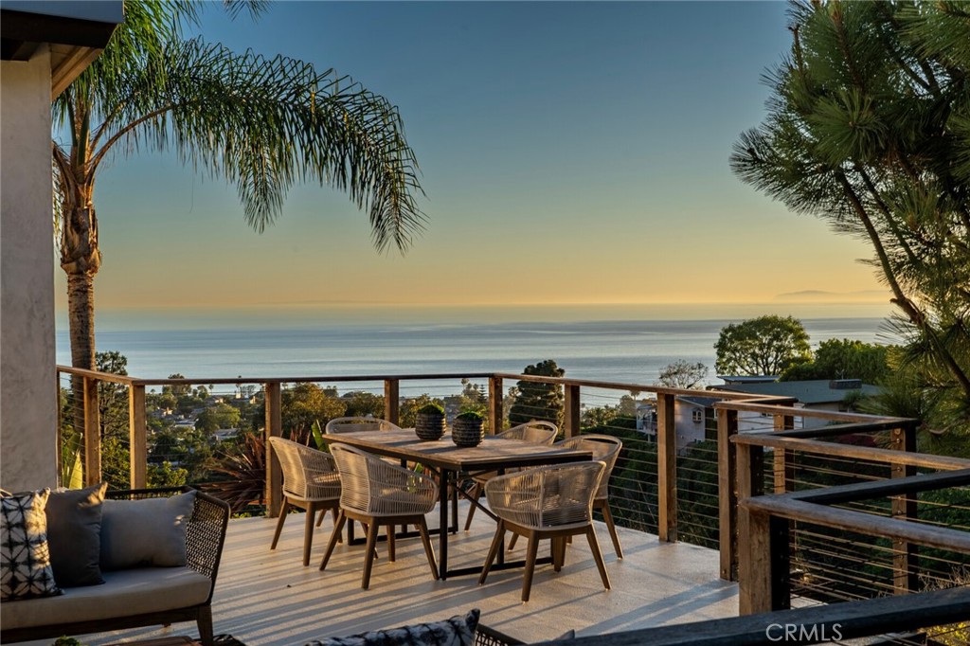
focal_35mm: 41
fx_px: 1104
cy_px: 323
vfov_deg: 32.6
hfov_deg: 47.4
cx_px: 485
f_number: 13
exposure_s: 1/640
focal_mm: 41
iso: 200
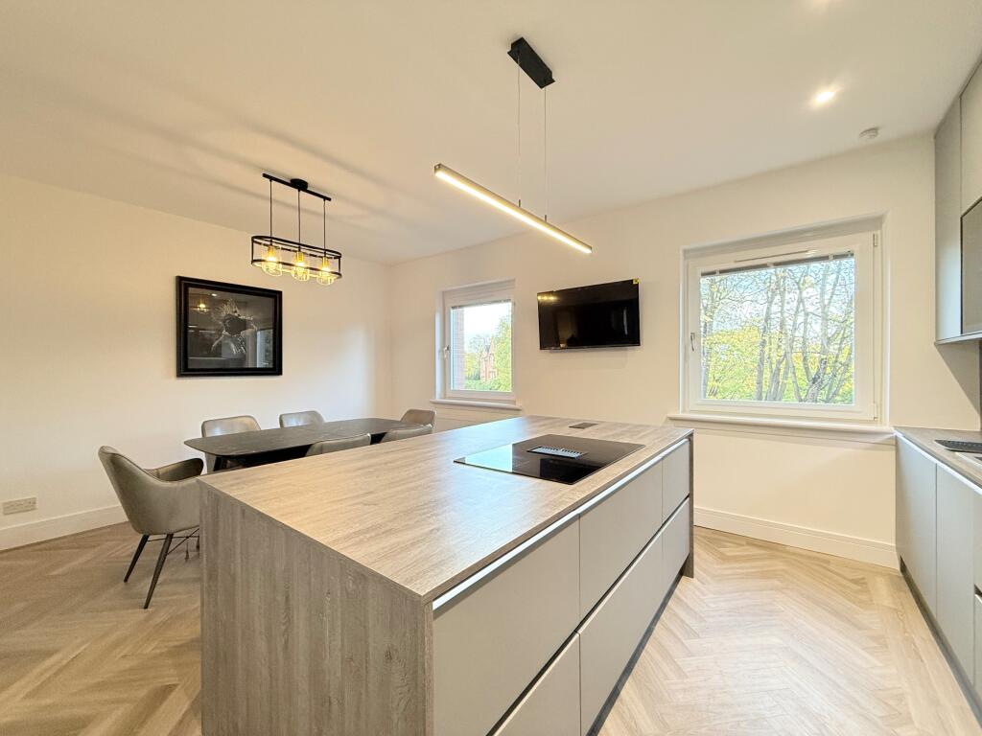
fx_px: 397
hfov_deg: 102.1
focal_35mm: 14
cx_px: 491
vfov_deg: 85.7
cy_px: 368
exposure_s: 1/100
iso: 320
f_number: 2.2
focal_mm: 2.22
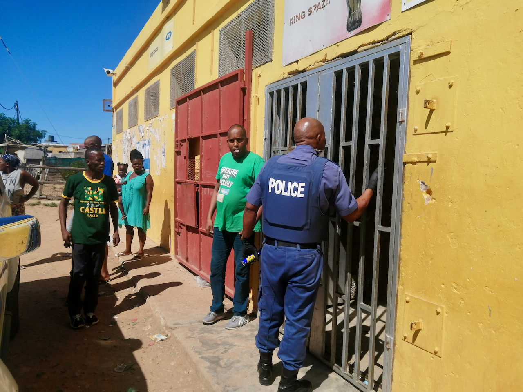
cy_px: 196
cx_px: 262
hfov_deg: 65.3
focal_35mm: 27
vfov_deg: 51.4
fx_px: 408
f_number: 1.8
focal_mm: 3.62
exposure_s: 1/2747
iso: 50
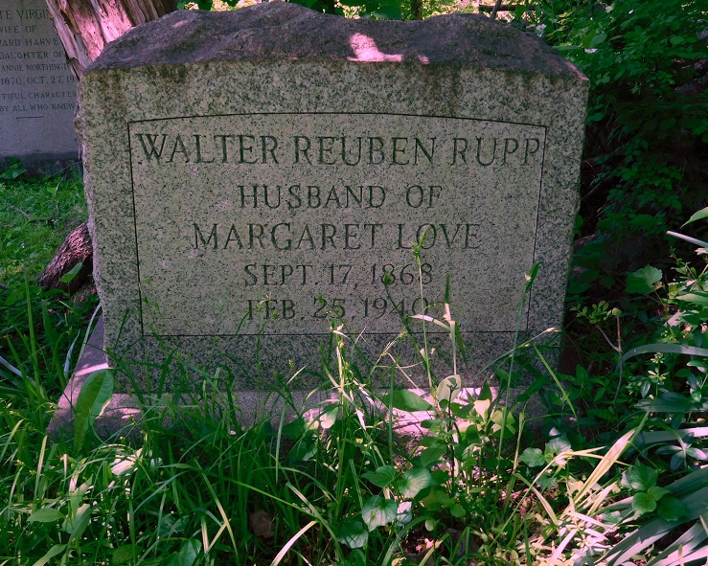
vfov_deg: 40.1
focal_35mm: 37
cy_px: 283
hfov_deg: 49.1
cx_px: 367
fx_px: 775
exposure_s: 1/100
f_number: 3.8
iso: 125
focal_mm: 6.2
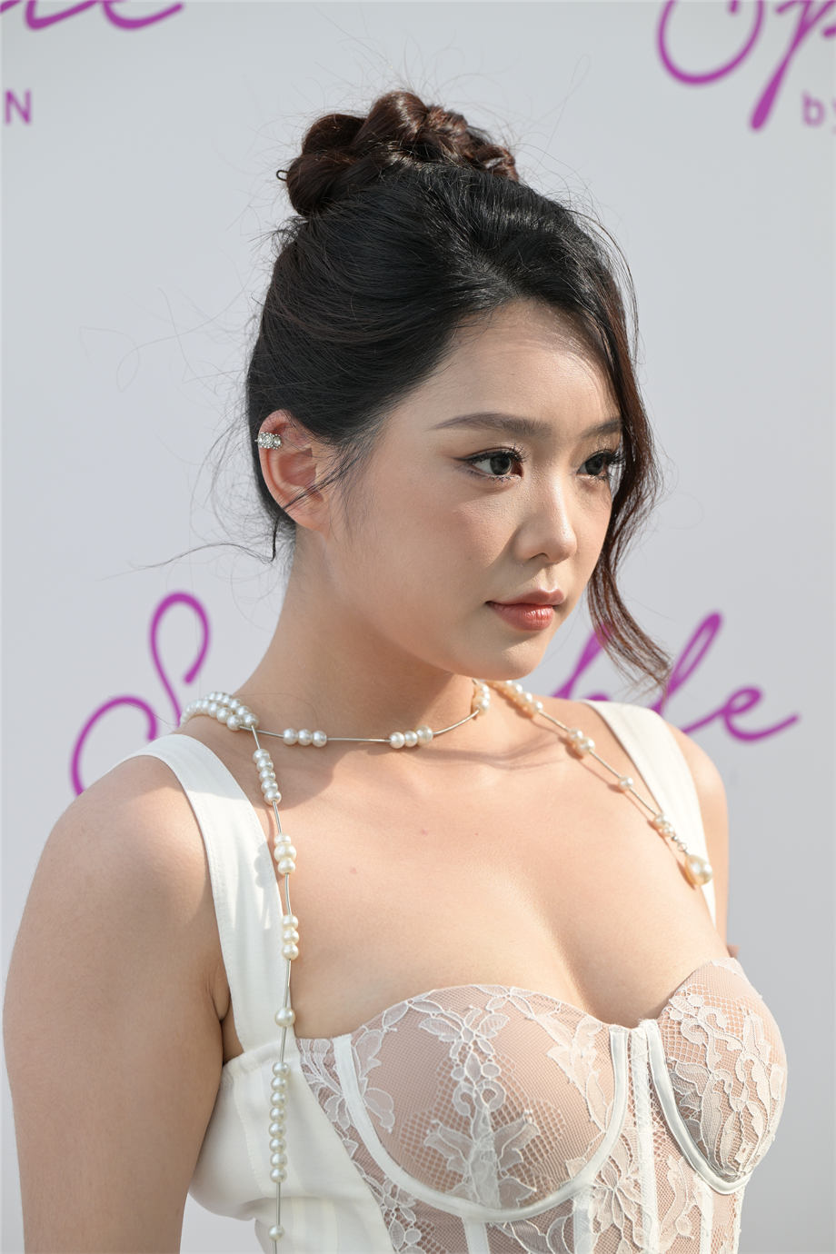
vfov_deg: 13.7
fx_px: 5225
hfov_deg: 9.1
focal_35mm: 150
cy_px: 627
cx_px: 418
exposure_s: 1/640
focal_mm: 150
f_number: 5
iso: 220
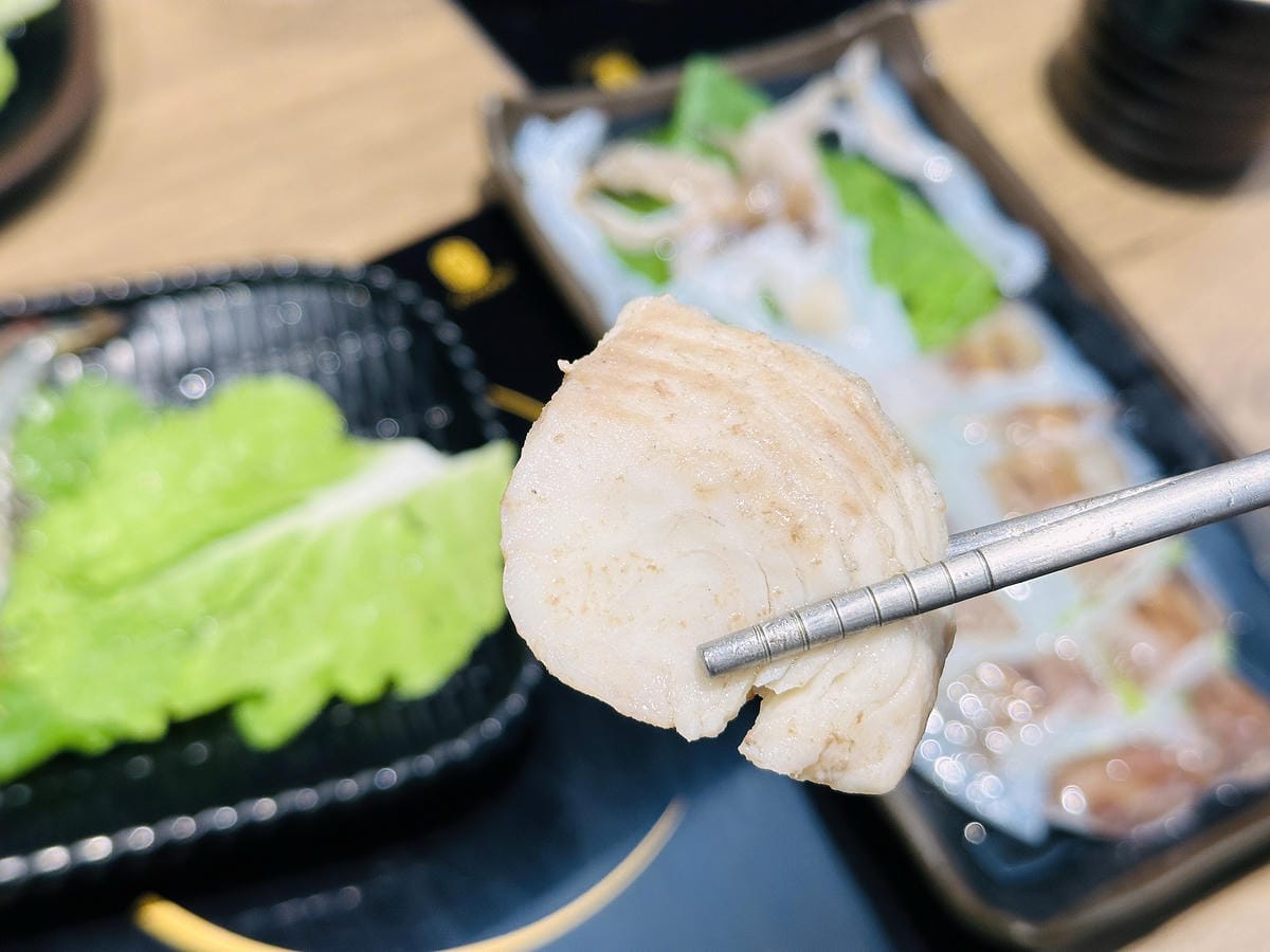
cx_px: 635
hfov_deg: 39.7
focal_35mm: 48
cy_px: 476
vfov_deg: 30.3
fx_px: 1761
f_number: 1.78
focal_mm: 6.86
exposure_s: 1/119
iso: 80
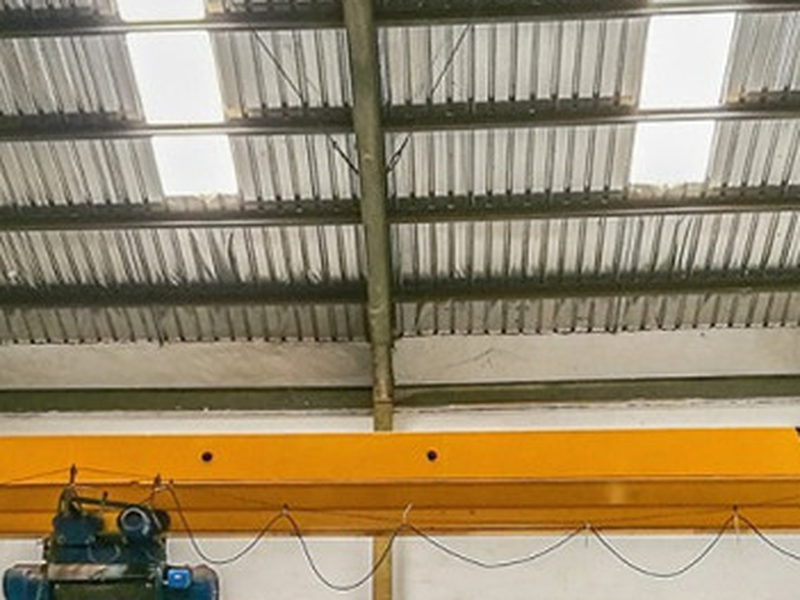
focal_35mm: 45
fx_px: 1040
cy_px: 488
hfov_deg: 42.1
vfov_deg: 31.3
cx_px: 368
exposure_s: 1/50
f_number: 2.2
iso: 160
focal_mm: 4.5
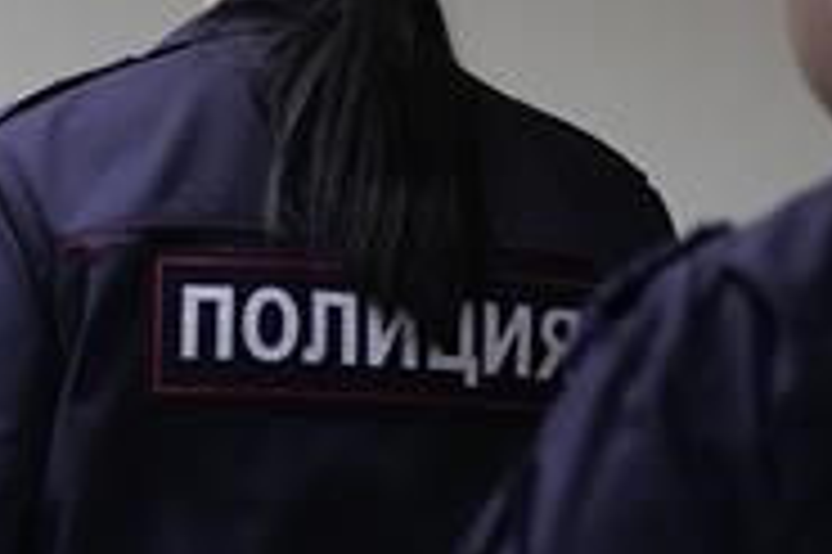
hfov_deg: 5.2
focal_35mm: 391
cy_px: 538
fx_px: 9028
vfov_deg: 3.5
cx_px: -247
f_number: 2.8
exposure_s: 1/500
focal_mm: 111
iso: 5000
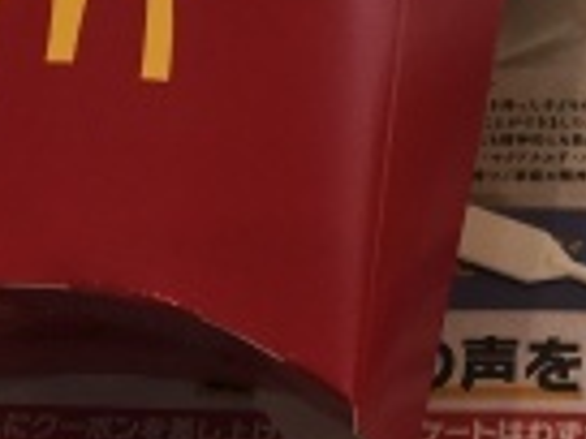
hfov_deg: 15.3
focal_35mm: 128
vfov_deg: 10.9
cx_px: 474
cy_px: -336
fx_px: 2167
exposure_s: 1/120
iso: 32
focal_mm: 4.15
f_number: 2.2
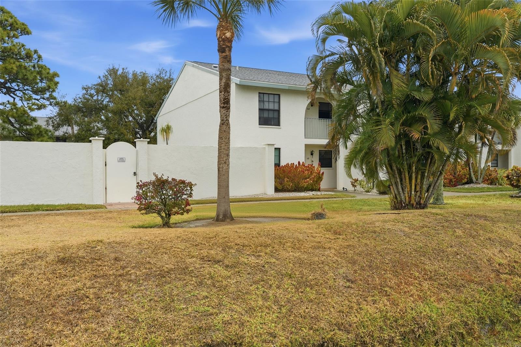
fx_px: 420
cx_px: 260
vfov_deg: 44.9
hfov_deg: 63.7
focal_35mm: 29
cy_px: 174
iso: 200
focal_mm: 29
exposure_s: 1/160
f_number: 9
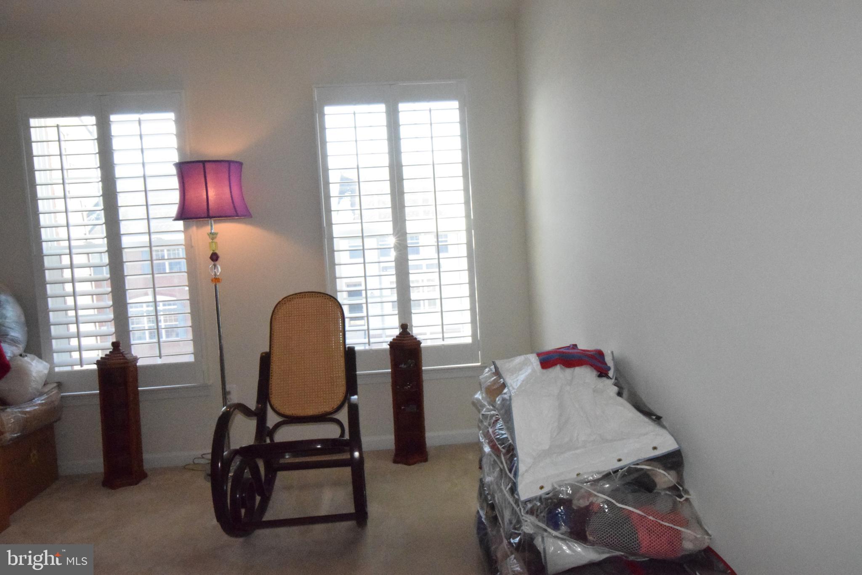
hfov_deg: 70.4
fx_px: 611
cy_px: 288
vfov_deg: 50.4
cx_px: 431
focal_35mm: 26
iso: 12800
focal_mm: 17
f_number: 22
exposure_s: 1/200
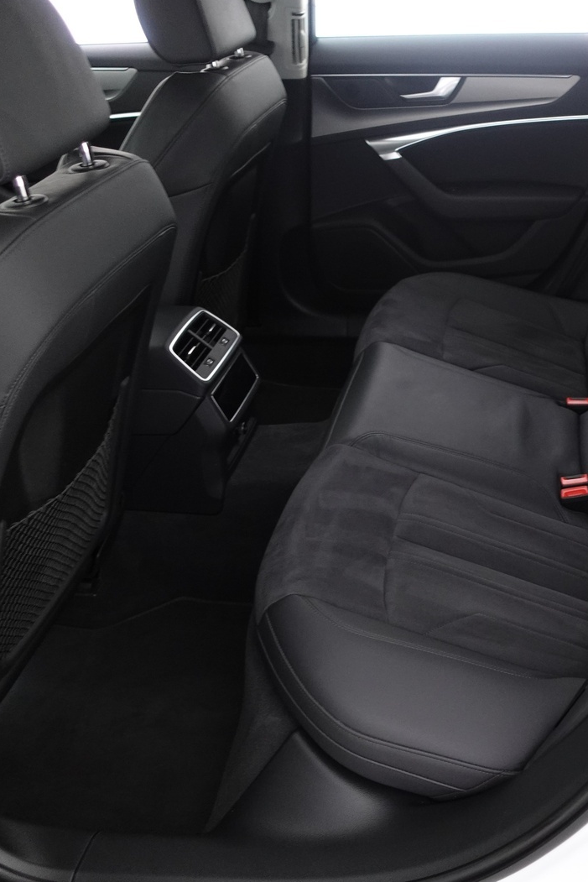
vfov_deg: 51.9
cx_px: 501
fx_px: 906
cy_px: 433
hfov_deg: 34.4
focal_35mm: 37
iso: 800
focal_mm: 9.4
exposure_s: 1/25
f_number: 1.8
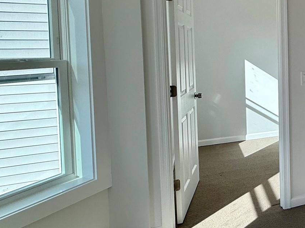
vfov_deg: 40.7
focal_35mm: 34
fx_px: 300
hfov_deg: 39.5
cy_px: 61
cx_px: 363
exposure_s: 1/619
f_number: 2.2
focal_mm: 2.22
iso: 64
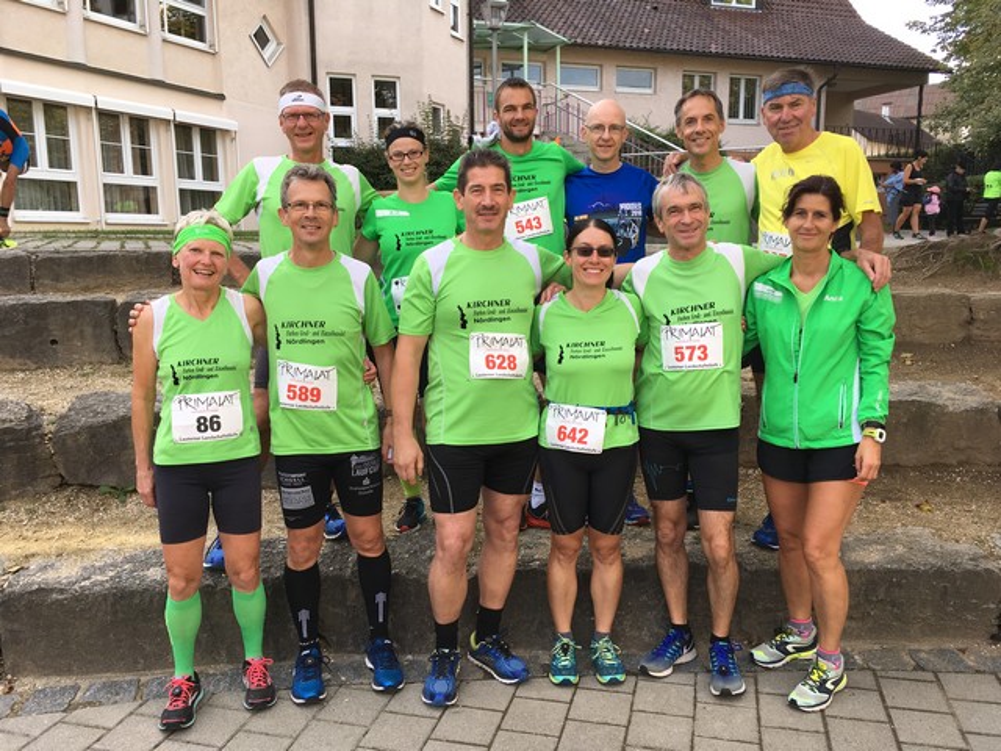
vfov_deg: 48.2
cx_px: 500
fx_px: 839
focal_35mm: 29
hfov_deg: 61.7
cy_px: 376
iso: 25
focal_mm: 4.15
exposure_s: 1/264
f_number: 2.2
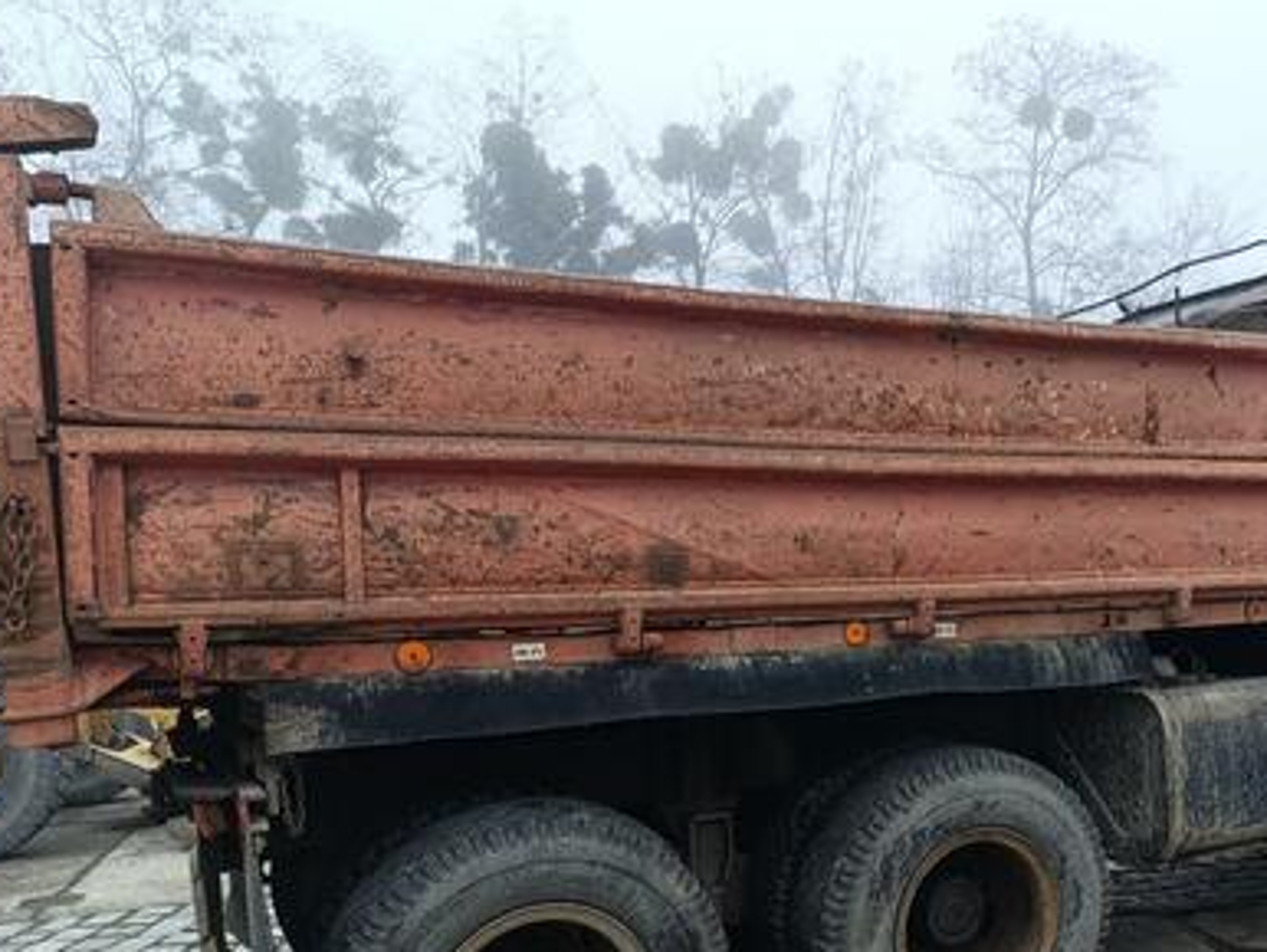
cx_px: 890
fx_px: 1245
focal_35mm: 34
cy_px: 638
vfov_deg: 41.3
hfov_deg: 52.4
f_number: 1.6
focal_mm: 6.14
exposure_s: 1/100
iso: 80
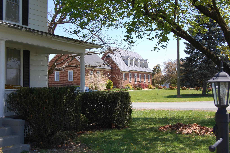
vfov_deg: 28.0
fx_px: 306
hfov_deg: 41.2
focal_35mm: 48
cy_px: 76
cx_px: 115
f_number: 8
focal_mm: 32
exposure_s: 1/250
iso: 200
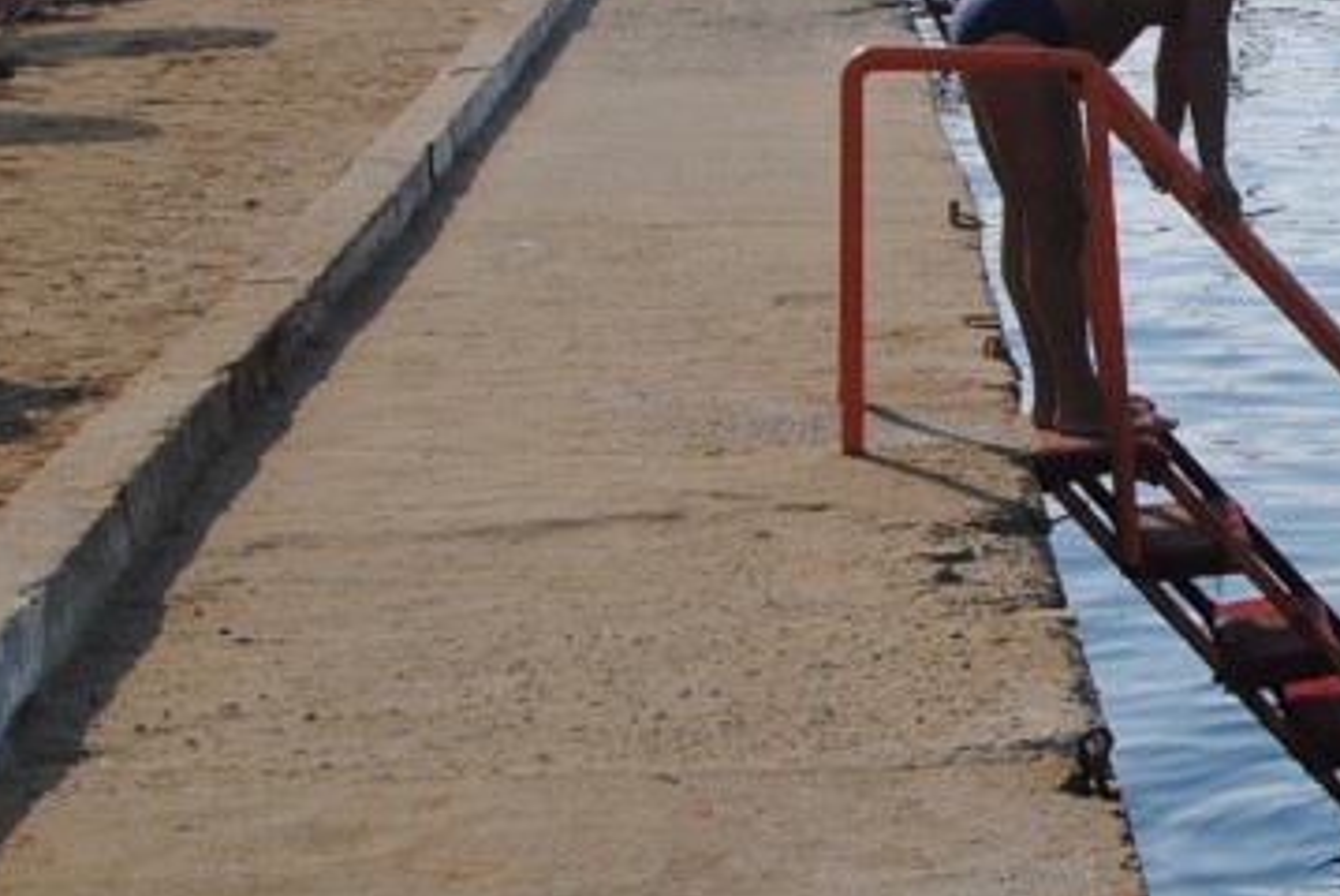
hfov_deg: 16.3
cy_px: 306
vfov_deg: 11.9
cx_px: 1976
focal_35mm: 115
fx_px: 4284
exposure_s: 1/250
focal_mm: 24
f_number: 8
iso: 100
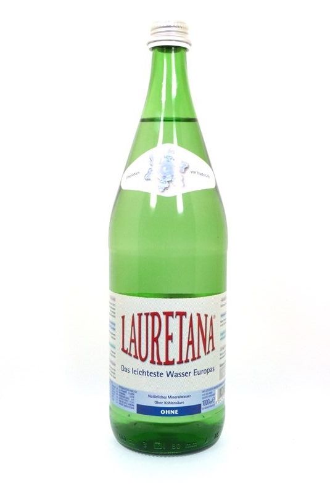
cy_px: 246
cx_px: 165
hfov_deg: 28.7
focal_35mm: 47
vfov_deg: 41.9
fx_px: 645
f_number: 16
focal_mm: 21.3
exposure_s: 1/50
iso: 800
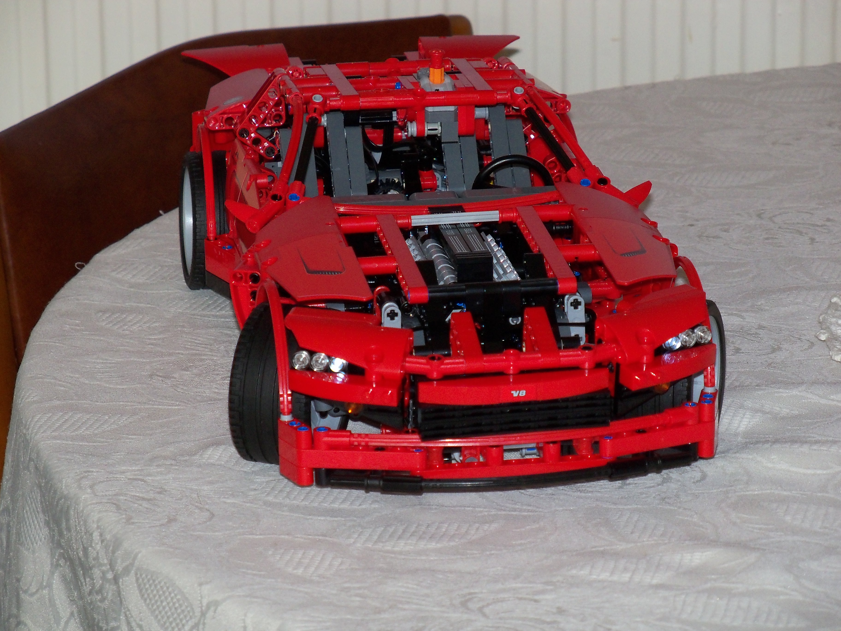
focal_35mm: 146
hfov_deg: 13.5
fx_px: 3547
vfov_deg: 10.2
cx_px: 420
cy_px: 316
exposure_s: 1/40
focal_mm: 25.8
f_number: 4.3
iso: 200
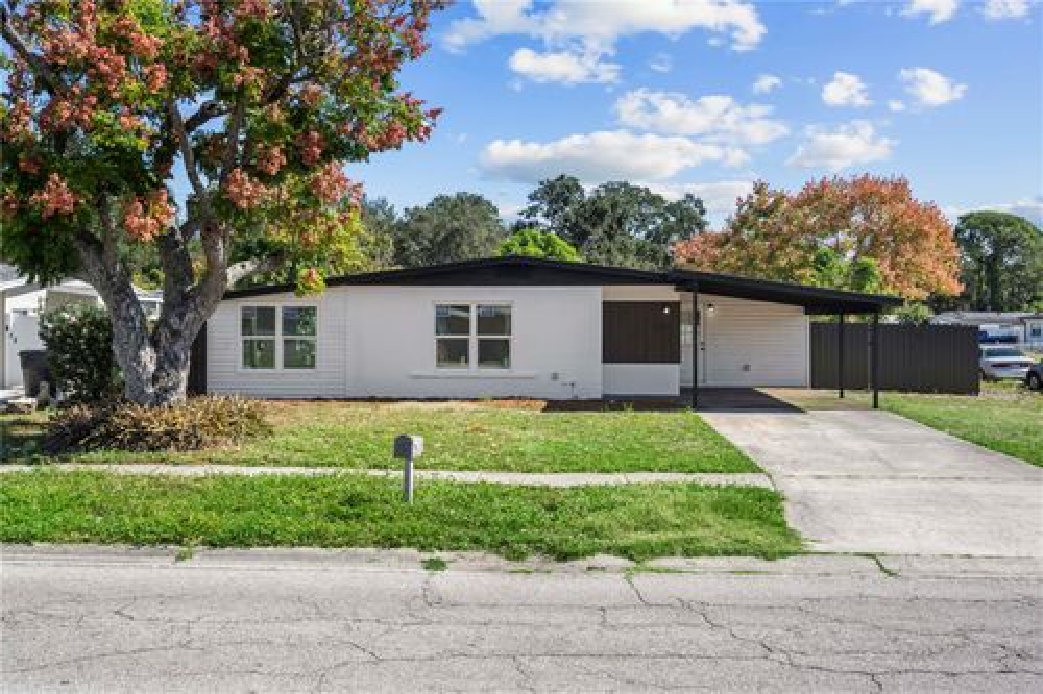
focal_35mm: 35
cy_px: 347
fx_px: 1014
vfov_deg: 37.8
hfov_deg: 54.5
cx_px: 522
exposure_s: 1/400
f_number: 9
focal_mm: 35
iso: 200
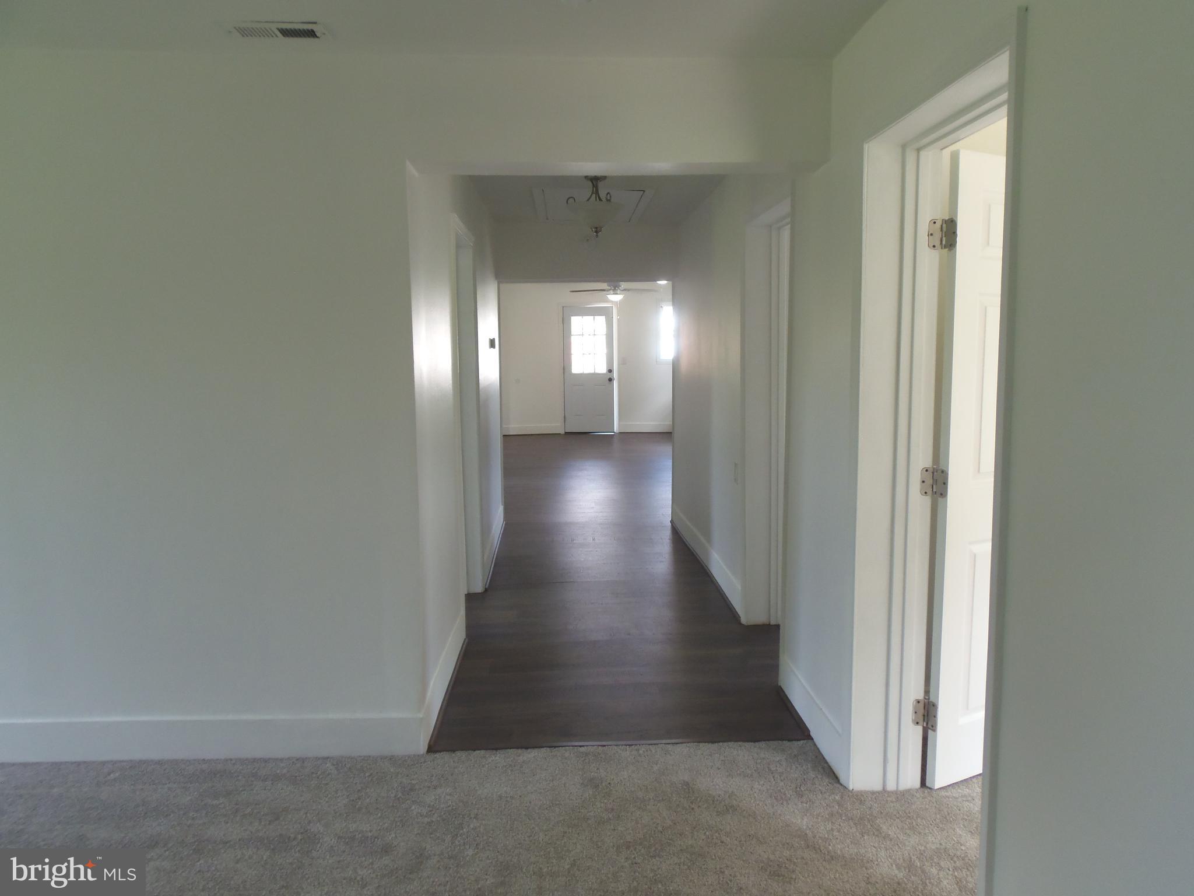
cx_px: 597
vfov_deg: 56.8
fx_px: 828
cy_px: 448
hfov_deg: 71.6
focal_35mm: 24
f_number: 2.9
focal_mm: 4.3
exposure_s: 1/30
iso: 100
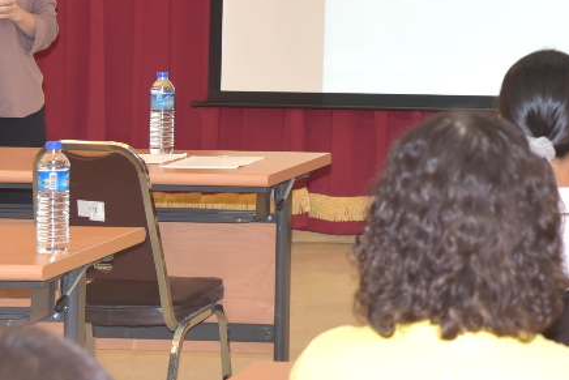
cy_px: -32
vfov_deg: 12.3
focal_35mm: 110
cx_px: 317
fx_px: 1739
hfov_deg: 18.6
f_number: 5.6
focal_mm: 48
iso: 800
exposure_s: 1/100
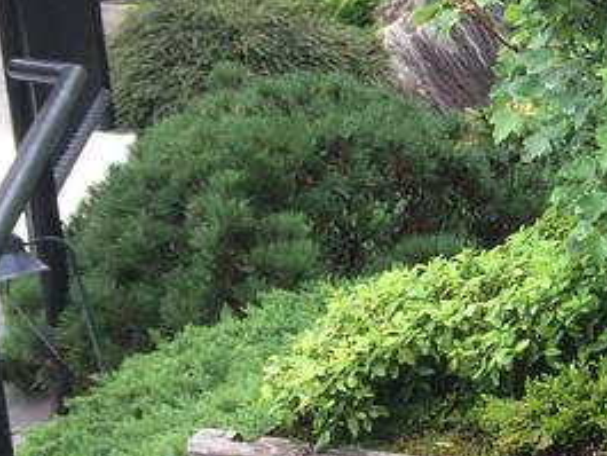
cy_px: 137
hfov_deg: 17.4
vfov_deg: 14.5
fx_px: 1789
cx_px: 897
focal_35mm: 102
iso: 32
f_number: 2.2
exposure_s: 1/121
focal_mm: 4.15
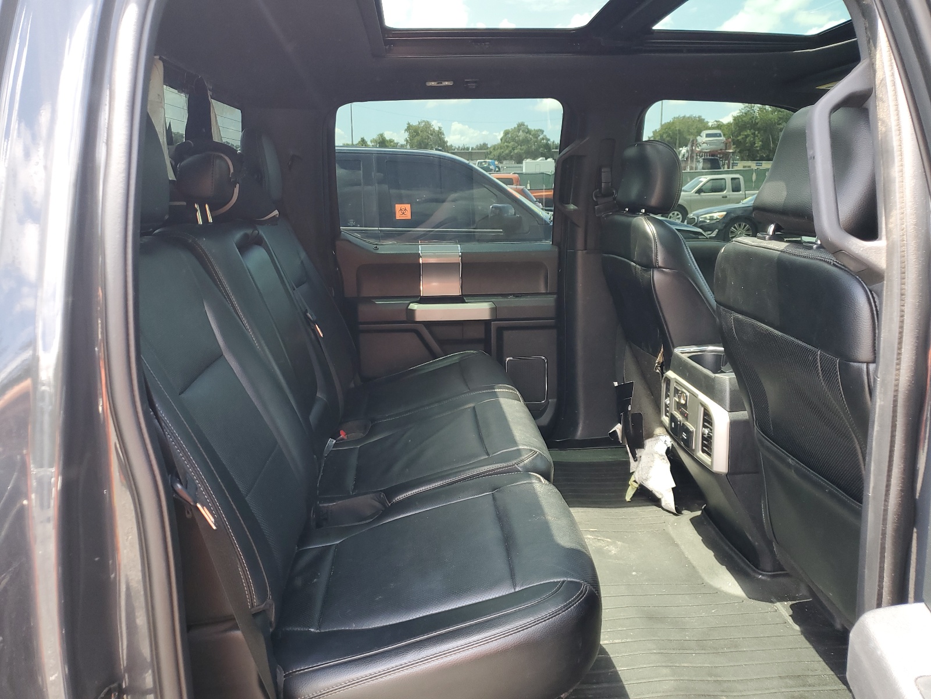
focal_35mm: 26
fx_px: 699
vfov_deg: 53.1
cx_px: 466
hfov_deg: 67.3
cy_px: 350
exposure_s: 1/120
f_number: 1.5
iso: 59
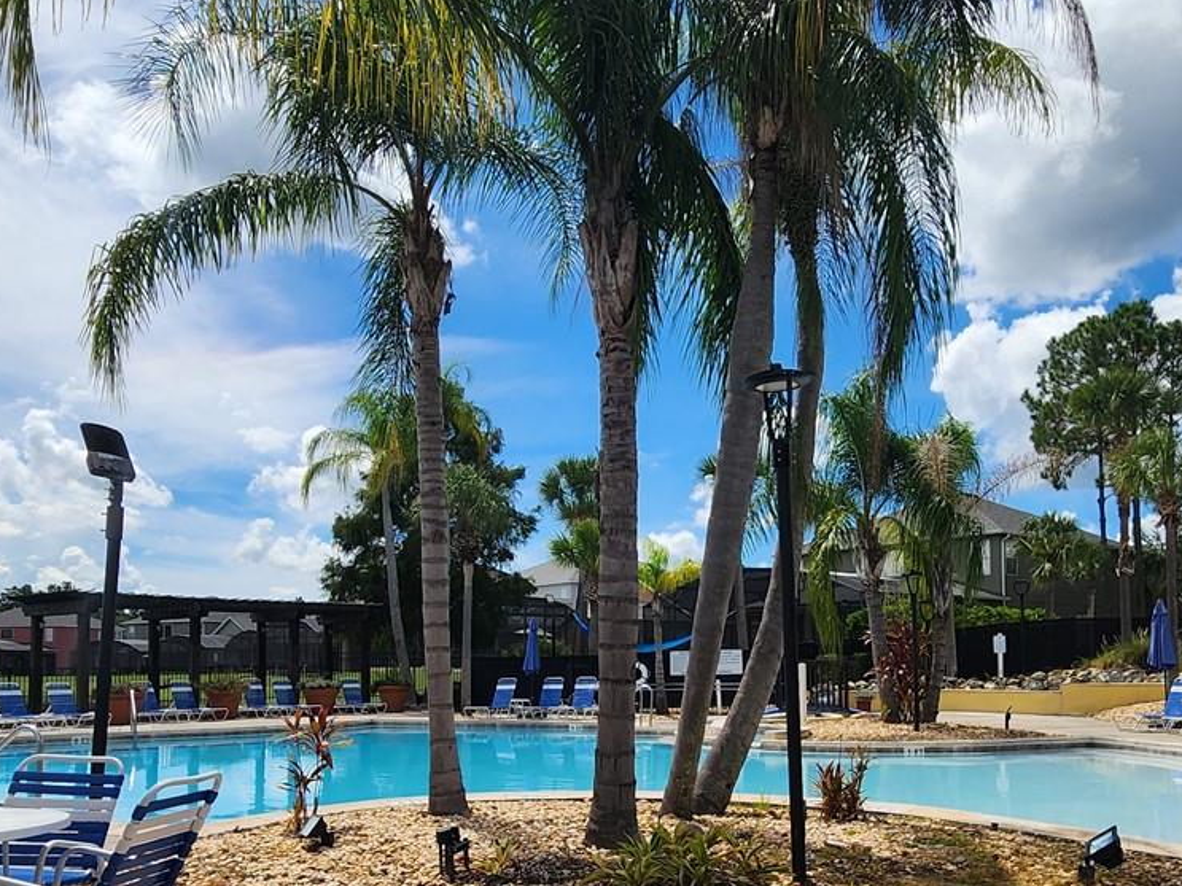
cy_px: 619
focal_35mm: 28
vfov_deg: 48.5
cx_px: 651
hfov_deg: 63.3
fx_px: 956
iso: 50
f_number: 2.2
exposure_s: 1/3126
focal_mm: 2.2
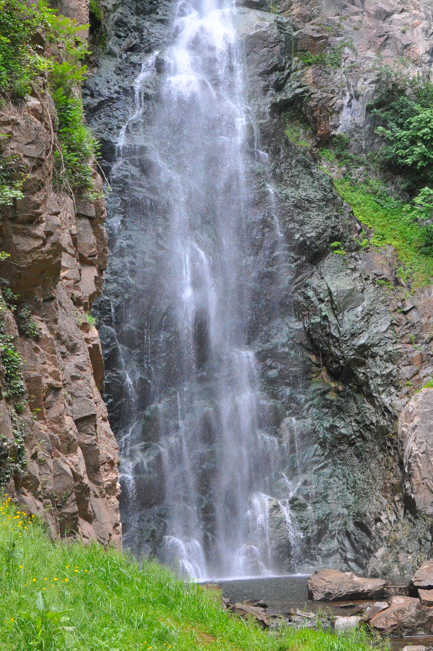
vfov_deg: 37.1
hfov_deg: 25.5
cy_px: 194
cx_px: 223
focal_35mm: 53
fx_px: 956
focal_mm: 21
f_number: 9
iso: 2000
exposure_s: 1/320
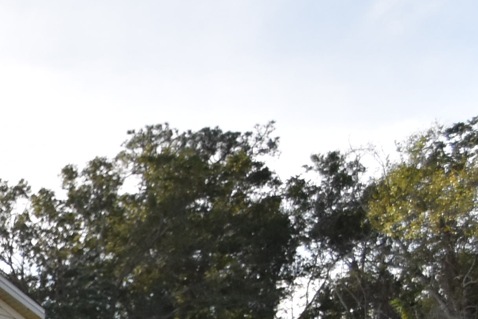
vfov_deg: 15.6
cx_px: -447
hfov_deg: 18.8
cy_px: 585
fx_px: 983
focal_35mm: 74
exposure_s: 1/4000
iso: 800
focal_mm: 10
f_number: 3.5
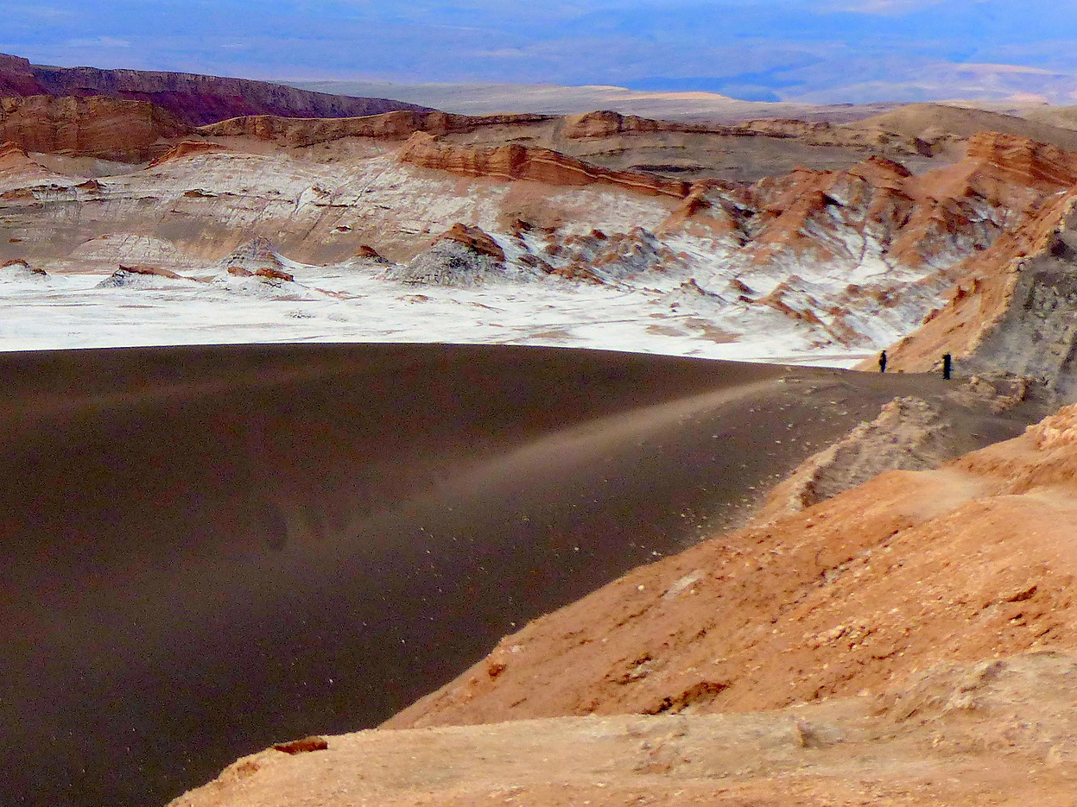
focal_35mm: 127
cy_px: 79
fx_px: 3951
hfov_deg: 15.4
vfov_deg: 11.6
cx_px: 121
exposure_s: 1/1300
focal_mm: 11.9
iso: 100
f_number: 4
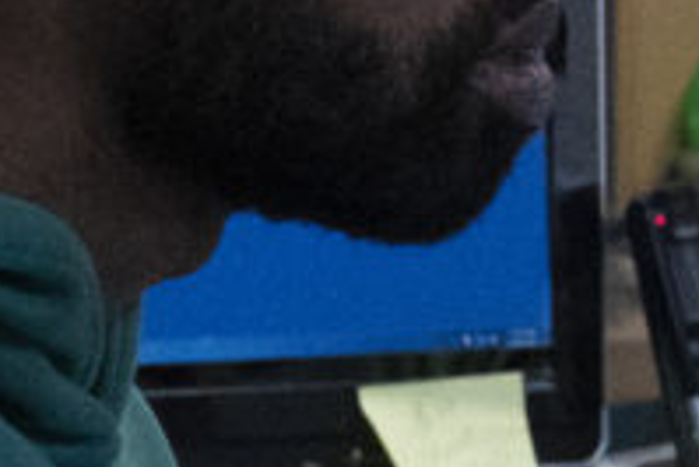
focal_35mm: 386
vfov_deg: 3.6
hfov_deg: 5.1
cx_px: 1827
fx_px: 7500
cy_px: 383
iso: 12800
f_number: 6.3
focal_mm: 50
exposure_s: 1/125
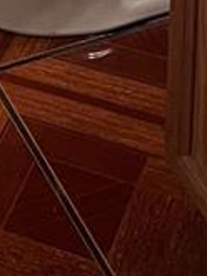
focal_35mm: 189
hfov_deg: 7.8
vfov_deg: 8.7
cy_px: -542
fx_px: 1505
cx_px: -48
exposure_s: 1/60
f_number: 1.6
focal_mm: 5.1
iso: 250
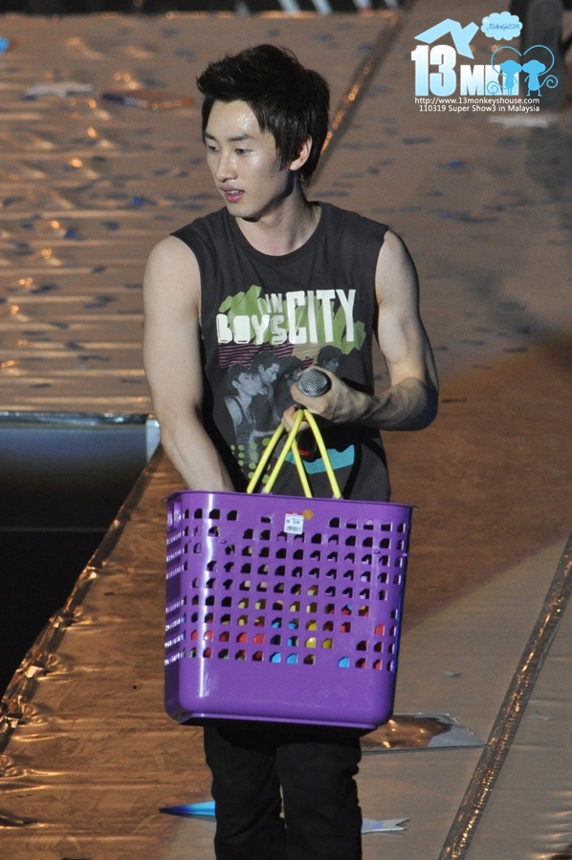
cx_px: 286
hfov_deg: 3.0
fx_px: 10749
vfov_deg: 4.6
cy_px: 430
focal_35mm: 450
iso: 800
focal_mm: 300
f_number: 5.6
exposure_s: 1/320
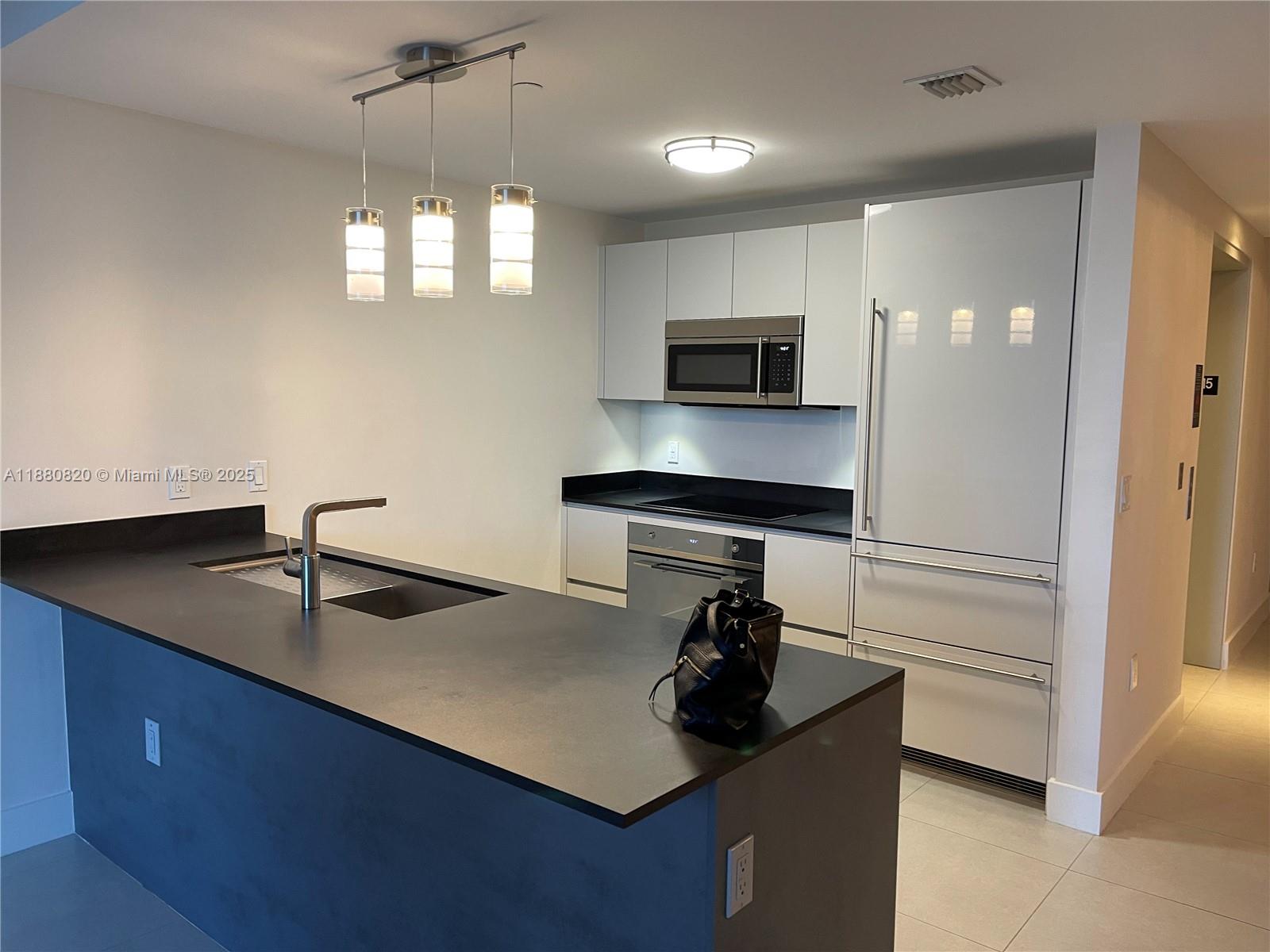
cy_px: 476
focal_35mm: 26
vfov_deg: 53.1
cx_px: 635
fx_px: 954
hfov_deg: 67.3
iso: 100
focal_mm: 5.1
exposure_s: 1/60
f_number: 1.6
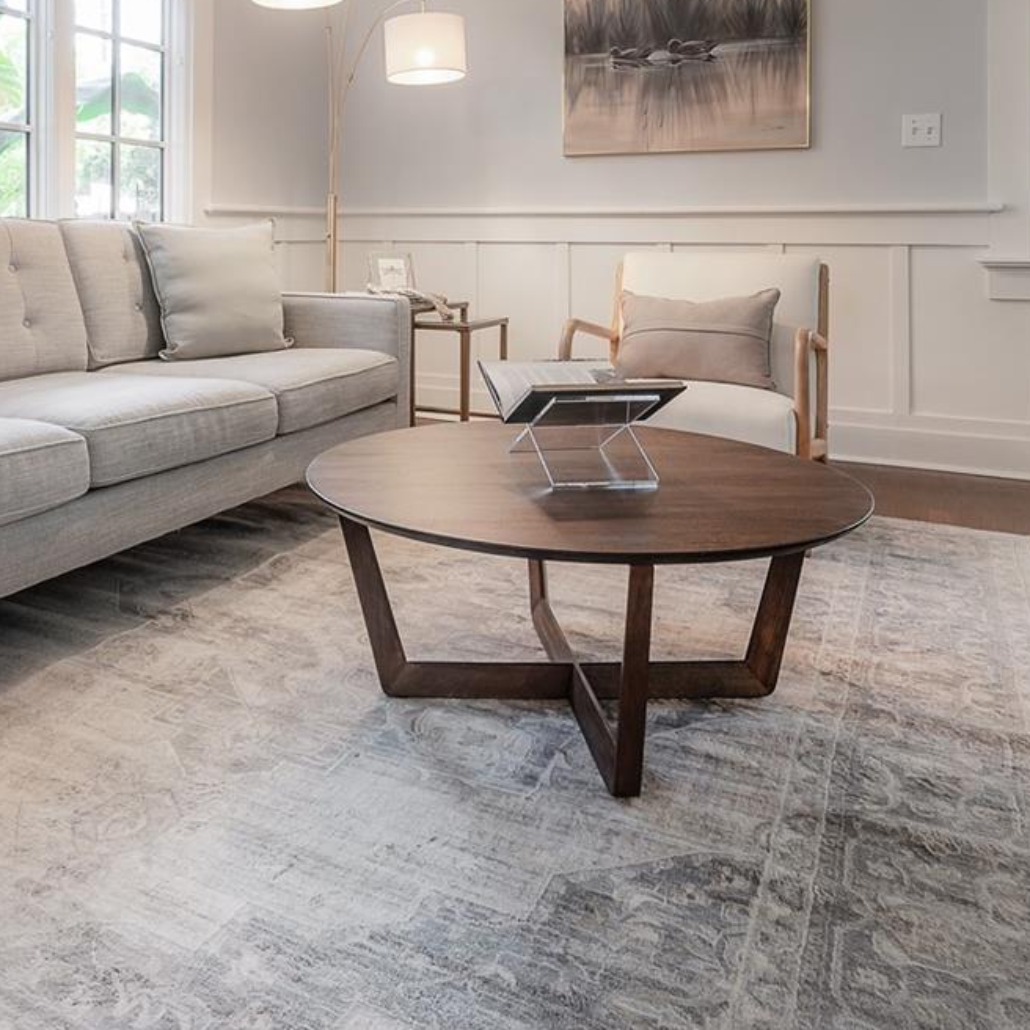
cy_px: 271
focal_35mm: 29
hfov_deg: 54.5
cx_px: 347
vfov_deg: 53.4
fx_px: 976
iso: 320
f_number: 9
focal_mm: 14
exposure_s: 1/20
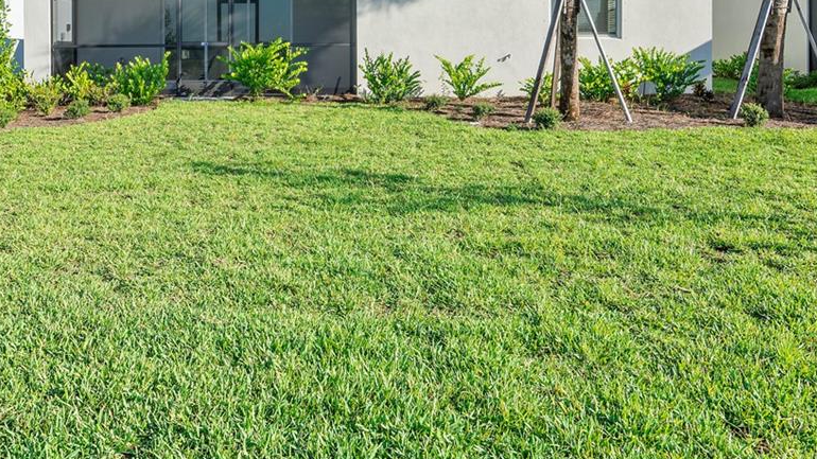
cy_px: 48
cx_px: 385
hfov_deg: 54.0
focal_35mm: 37
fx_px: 801
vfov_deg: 30.6
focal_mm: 17
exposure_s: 1/750
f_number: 8
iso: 250
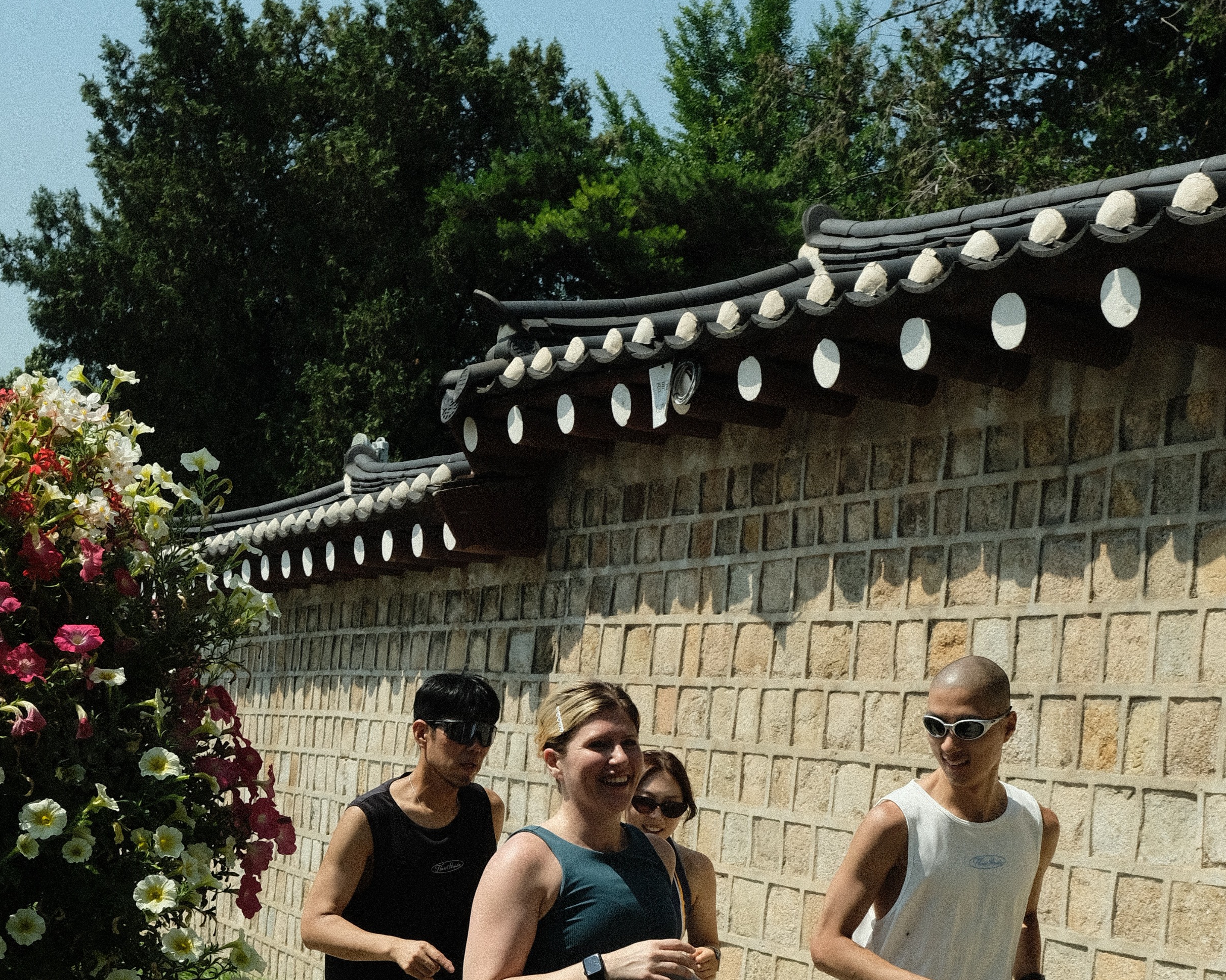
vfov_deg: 24.9
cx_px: 752
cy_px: 647
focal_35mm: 61
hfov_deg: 30.8
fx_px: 2214
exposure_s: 1/500
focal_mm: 23
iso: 400
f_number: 10
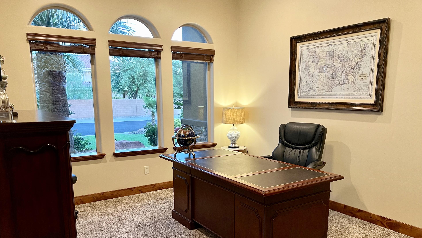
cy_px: 149
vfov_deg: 39.9
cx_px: 213
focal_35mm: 29
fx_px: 324
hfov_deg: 66.1
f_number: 1.5
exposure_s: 1/60
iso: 200
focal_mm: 5.7
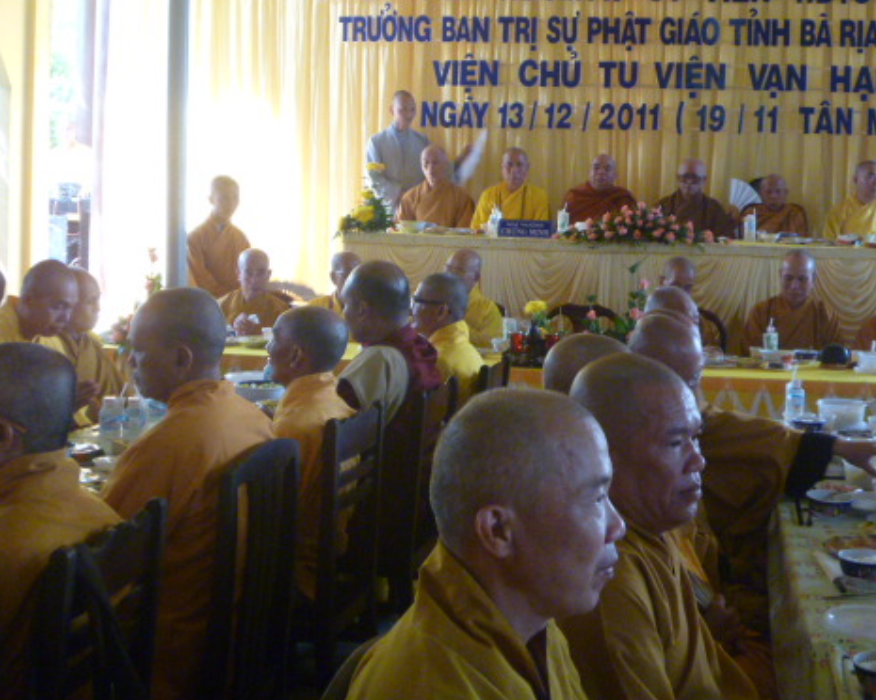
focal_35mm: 47
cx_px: 590
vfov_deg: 31.9
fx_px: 1219
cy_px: 262
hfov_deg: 39.0
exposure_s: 1/30
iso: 320
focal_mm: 6.3
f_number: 3.5
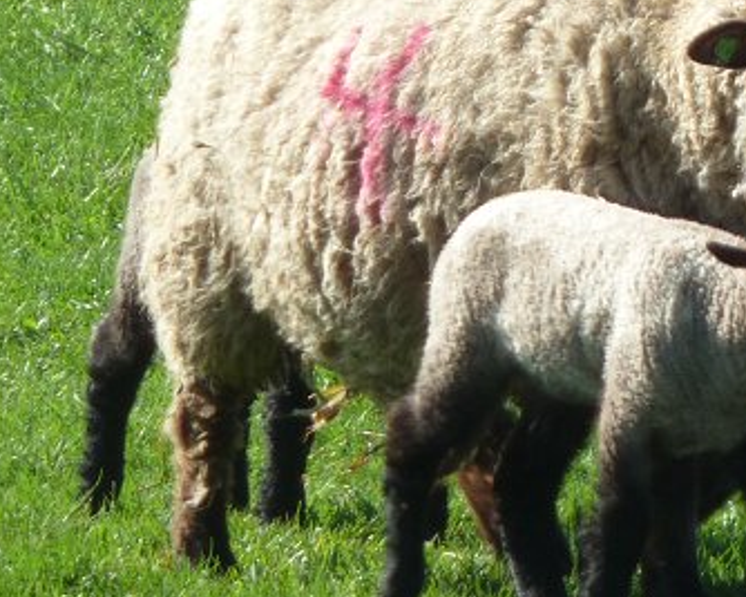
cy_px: 215
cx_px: 780
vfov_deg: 1.7
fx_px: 19843
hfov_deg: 2.2
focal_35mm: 899
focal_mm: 49.2
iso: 80
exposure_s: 1/160
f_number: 4.9
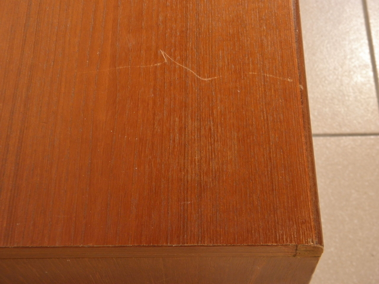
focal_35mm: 54
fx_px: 591
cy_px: 142
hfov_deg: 35.5
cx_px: 190
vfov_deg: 27.0
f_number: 4.1
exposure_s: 1/13
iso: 200
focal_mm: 9.7
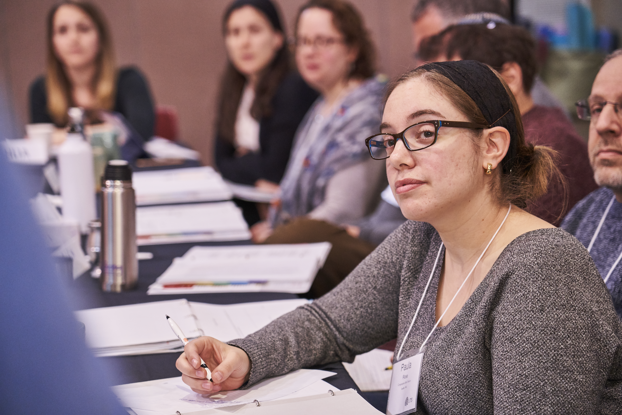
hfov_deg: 19.5
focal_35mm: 105
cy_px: 208
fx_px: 1814
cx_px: 311
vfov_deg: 13.0
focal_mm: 105
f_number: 4
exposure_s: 1/125
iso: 3200
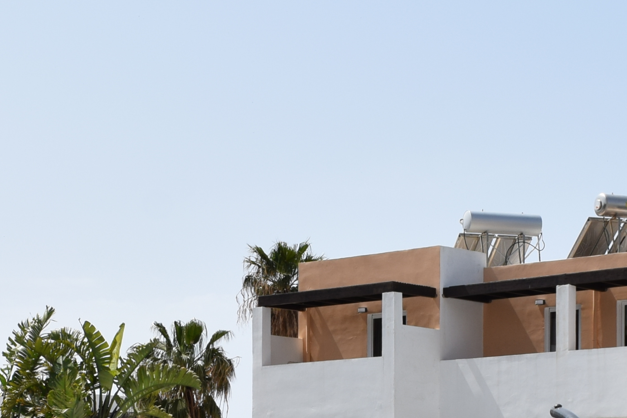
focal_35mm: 117
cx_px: 188
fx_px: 2038
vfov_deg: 11.3
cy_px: 592
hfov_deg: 17.4
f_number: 10
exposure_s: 1/400
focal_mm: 24
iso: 200
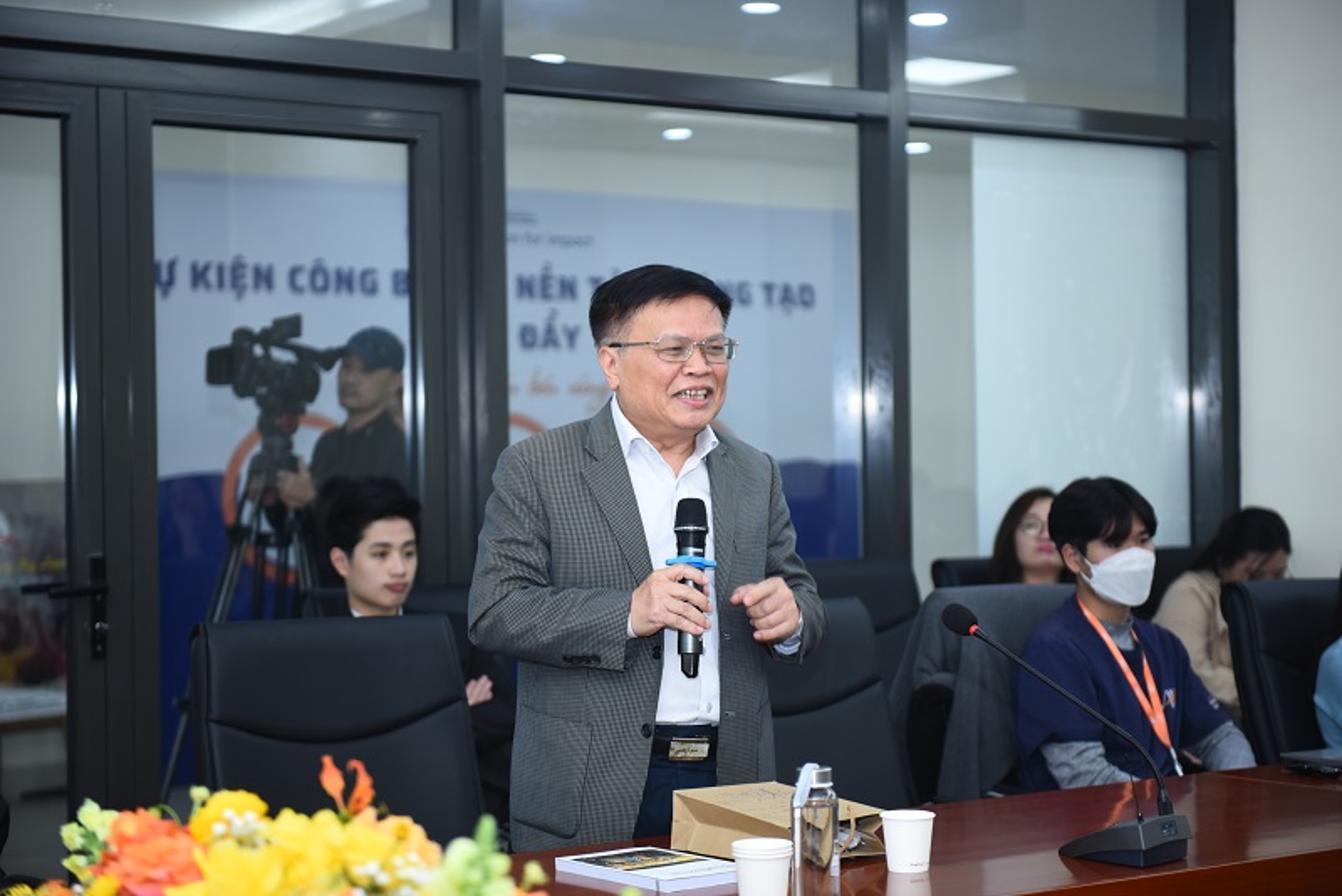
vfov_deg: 19.5
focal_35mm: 70
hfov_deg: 28.8
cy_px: 448
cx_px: 671
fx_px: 2610
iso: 800
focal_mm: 70
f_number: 2.8
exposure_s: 1/160
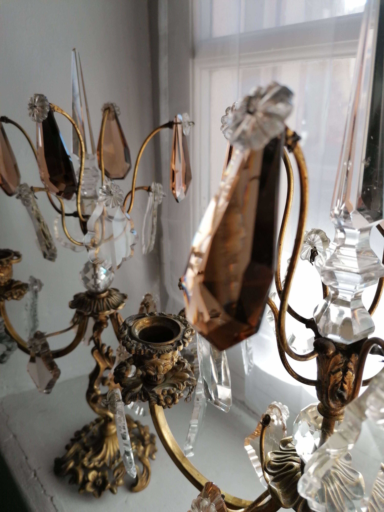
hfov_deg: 51.4
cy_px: 256
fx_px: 399
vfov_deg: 65.3
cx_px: 192
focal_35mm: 27
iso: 50
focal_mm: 4.75
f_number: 1.8
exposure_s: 1/154
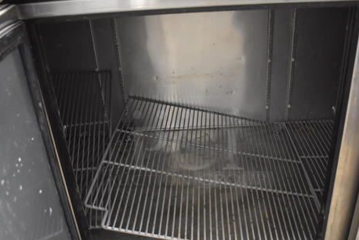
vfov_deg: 36.8
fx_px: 359
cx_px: 186
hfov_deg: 53.1
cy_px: 147
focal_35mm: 36
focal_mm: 18
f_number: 3.5
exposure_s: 1/30
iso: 3200
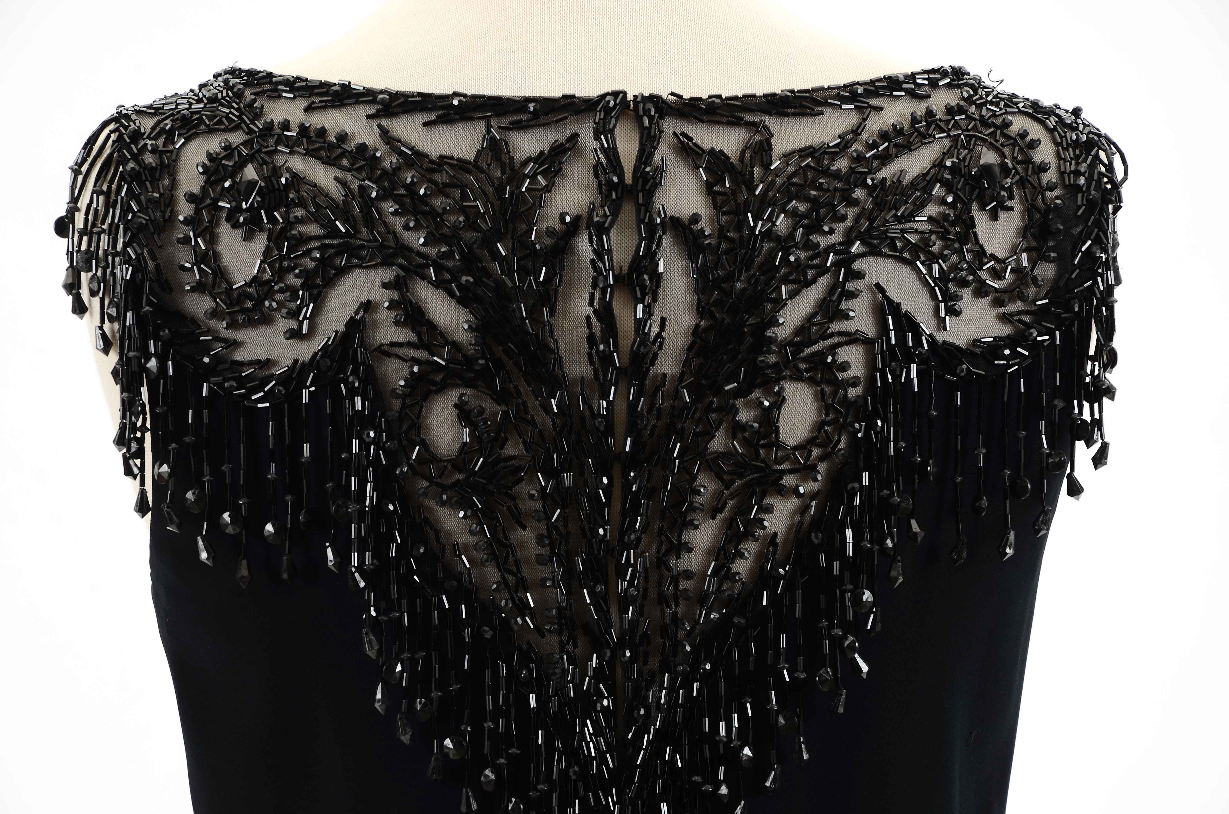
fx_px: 5366
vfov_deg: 8.7
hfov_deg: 13.1
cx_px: 614
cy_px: 407
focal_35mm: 158
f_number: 8
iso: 160
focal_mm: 105
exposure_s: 1/60
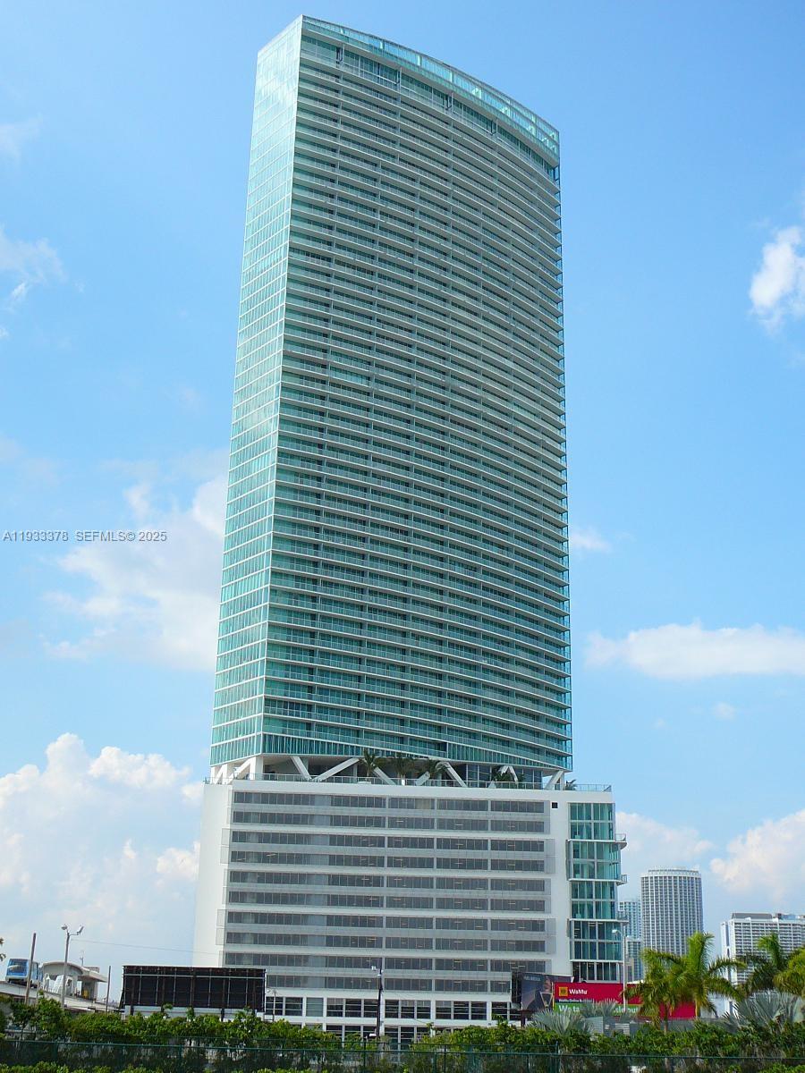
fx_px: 1457
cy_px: 536
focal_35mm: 47
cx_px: 402
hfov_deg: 30.9
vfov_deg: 40.4
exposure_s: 1/800
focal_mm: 7
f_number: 3.3
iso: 80
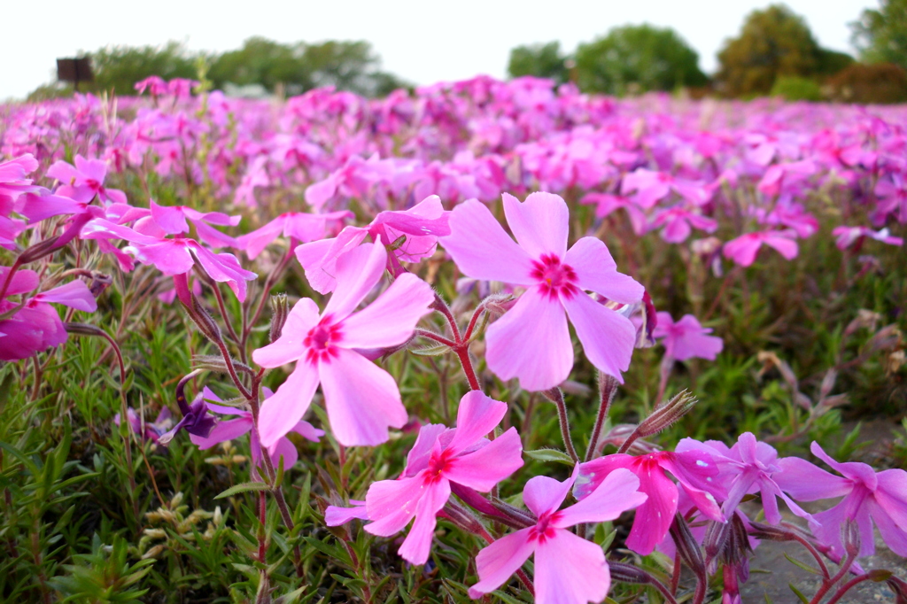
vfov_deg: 46.4
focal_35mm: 28
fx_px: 705
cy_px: 302
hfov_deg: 65.5
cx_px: 454
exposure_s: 1/60
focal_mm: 5
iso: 100
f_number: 3.3
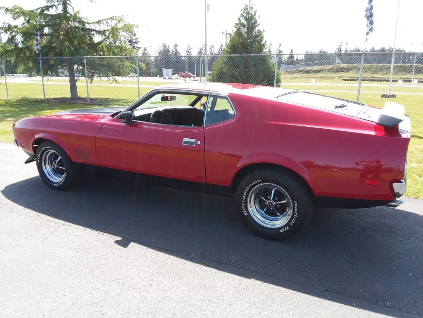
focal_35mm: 27
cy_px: 159
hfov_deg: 65.3
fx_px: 330
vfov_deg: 51.4
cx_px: 212
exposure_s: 1/396
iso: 50
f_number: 1.9
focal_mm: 2.91
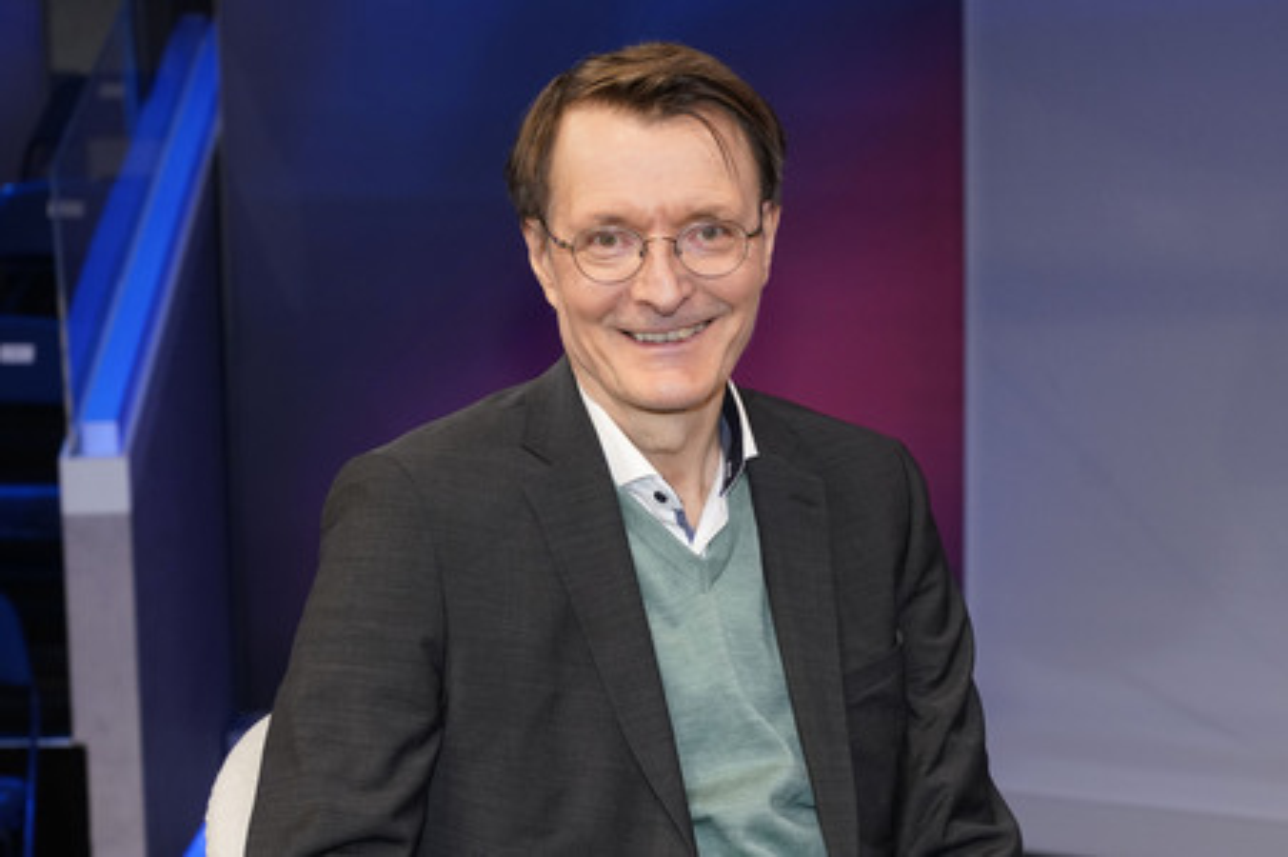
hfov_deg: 36.9
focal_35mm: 54
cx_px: 644
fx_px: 1931
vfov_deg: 25.0
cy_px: 428
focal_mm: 54
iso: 2000
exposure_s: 1/160
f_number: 5
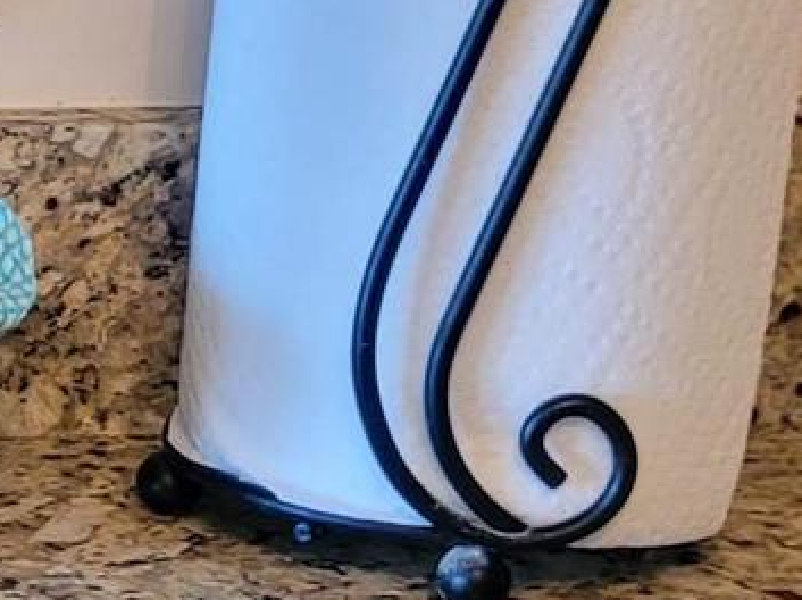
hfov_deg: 11.8
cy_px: 307
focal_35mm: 151
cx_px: -779
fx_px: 3495
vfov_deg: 9.8
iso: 250
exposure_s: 1/40
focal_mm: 5.4
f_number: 1.8
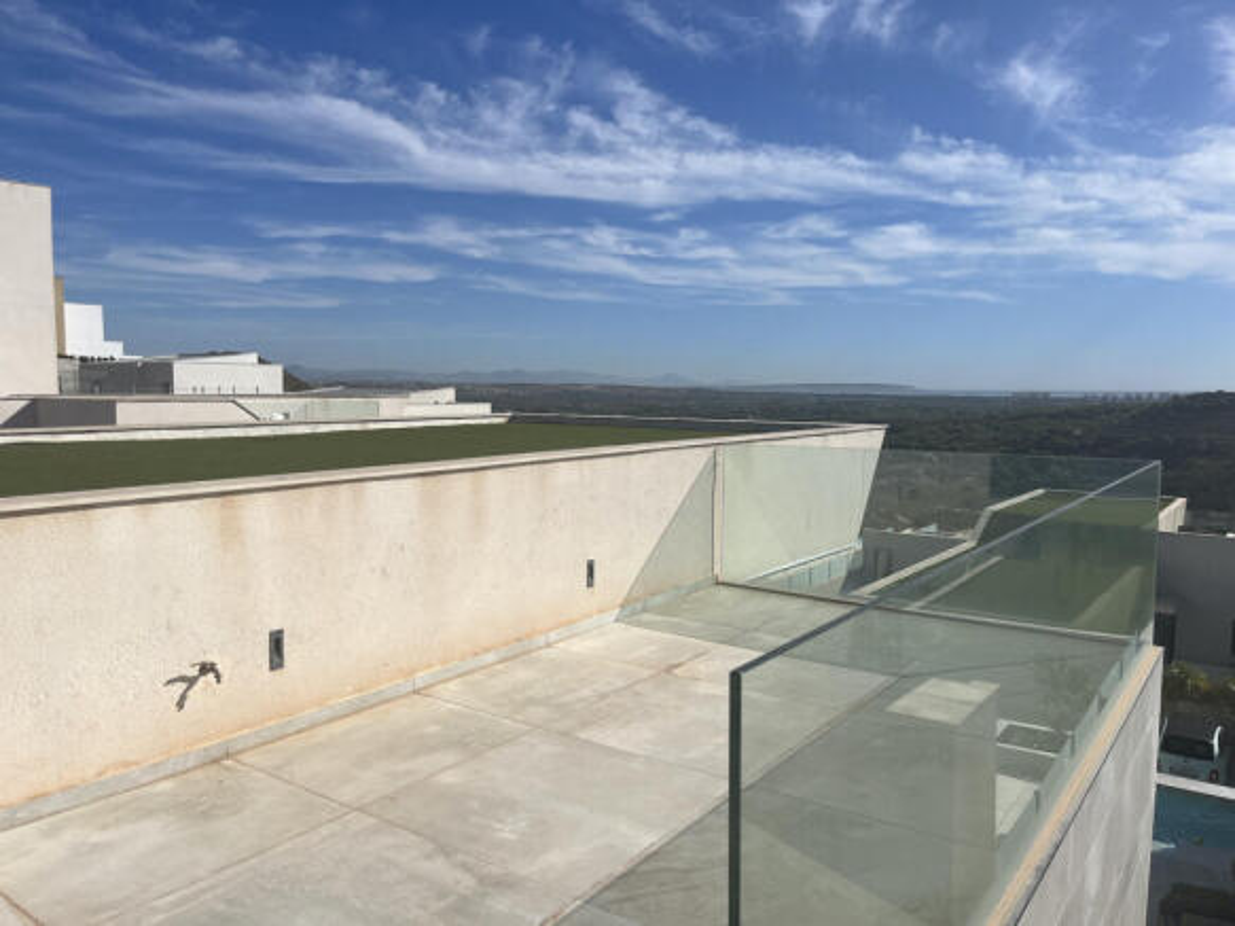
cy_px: 463
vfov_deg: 53.0
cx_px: 618
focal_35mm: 26
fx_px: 927
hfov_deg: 67.3
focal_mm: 5.1
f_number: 1.6
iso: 50
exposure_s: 1/9091
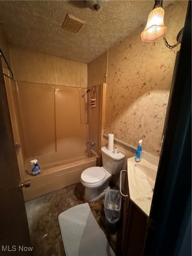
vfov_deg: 102.1
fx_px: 104
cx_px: 96
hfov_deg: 85.7
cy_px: 128
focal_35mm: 14
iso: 1250
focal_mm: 2.22
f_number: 2.2
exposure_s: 1/40
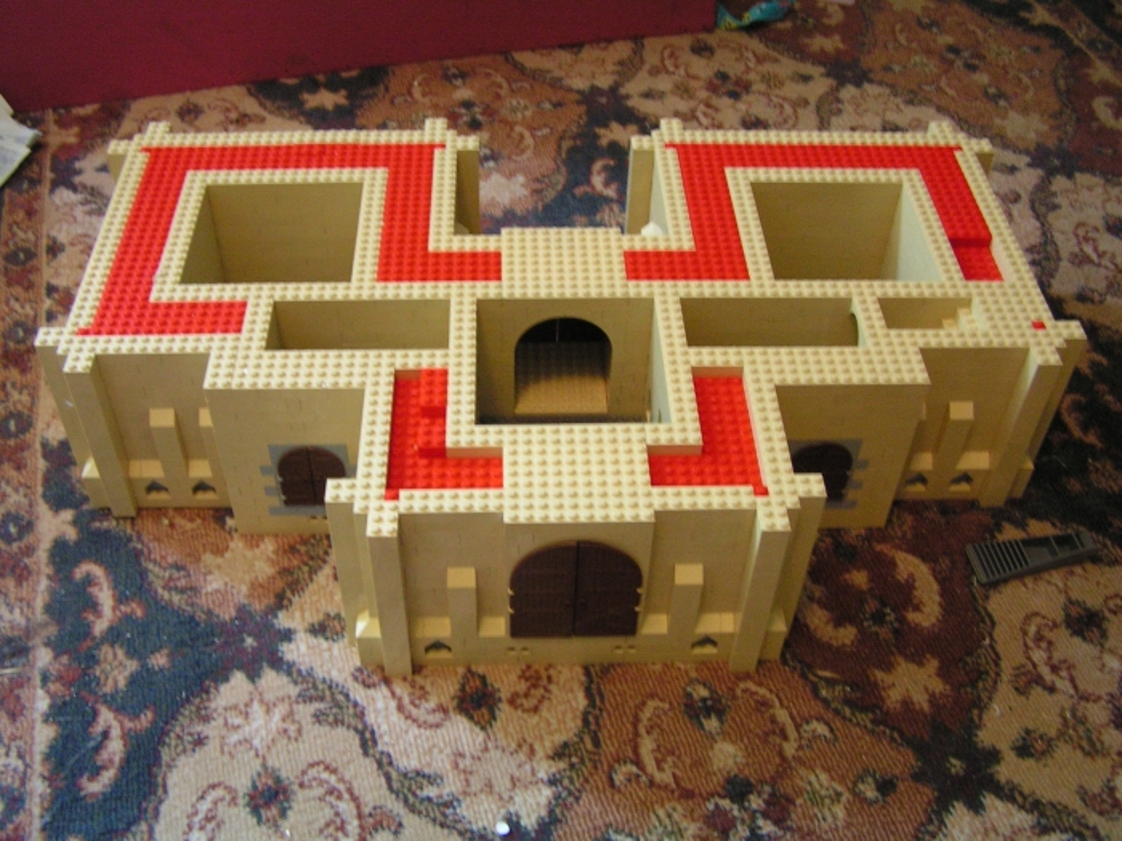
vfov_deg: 37.7
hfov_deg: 49.0
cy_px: 420
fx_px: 1232
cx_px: 561
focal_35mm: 38
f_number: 2.8
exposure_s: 1/10
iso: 200
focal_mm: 6.3
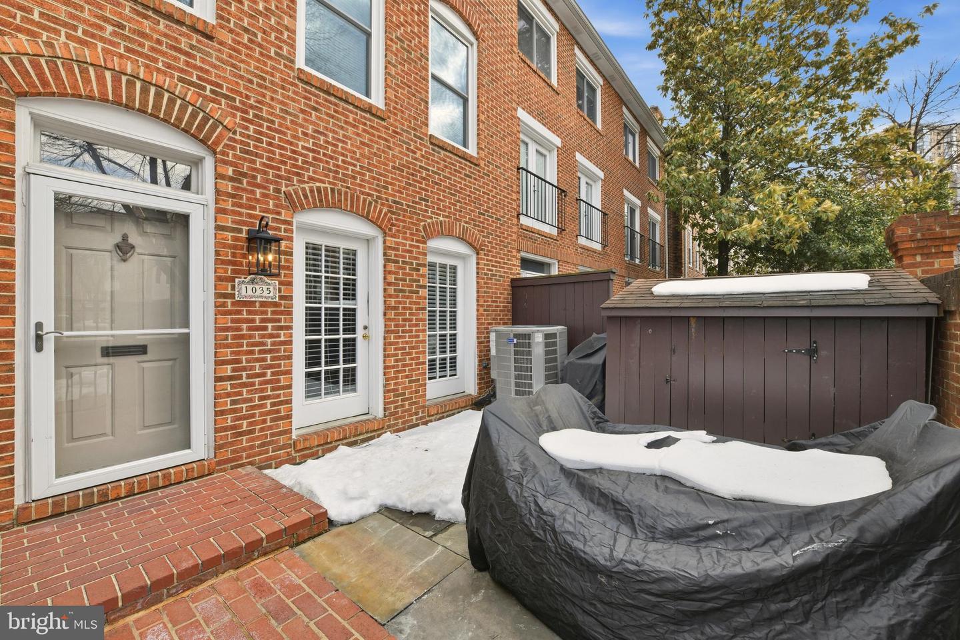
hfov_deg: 104.3
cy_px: 320
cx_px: 480
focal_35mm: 14
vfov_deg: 81.2
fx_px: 373
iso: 250
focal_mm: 14
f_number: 10
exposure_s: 1/500
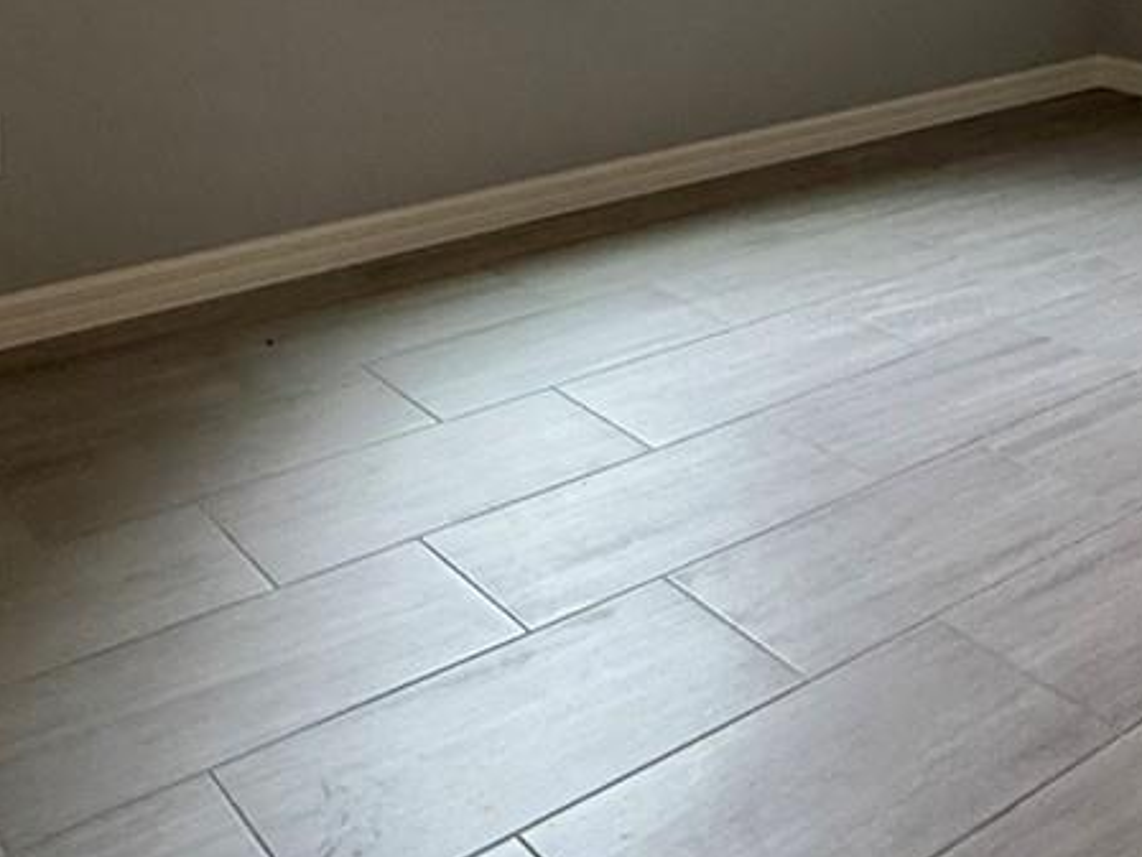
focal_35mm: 50
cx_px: 811
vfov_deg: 25.4
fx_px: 1650
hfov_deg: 37.5
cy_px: -235
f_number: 2.2
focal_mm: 2.22
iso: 320
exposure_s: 1/120
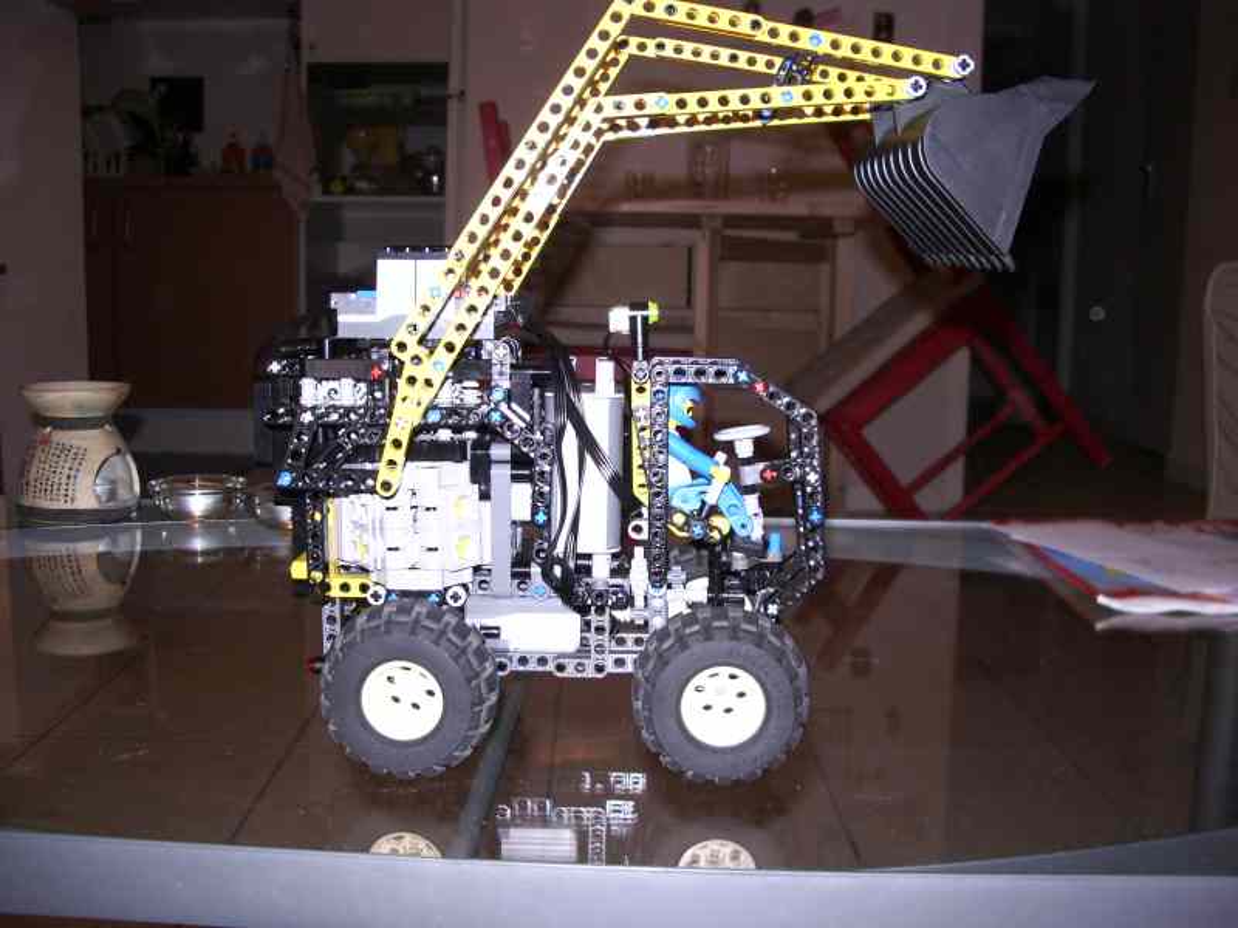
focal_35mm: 35
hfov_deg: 52.6
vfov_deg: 40.7
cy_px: 464
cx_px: 619
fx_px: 1252
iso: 100
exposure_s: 1/40
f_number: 2.6
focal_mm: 5.8
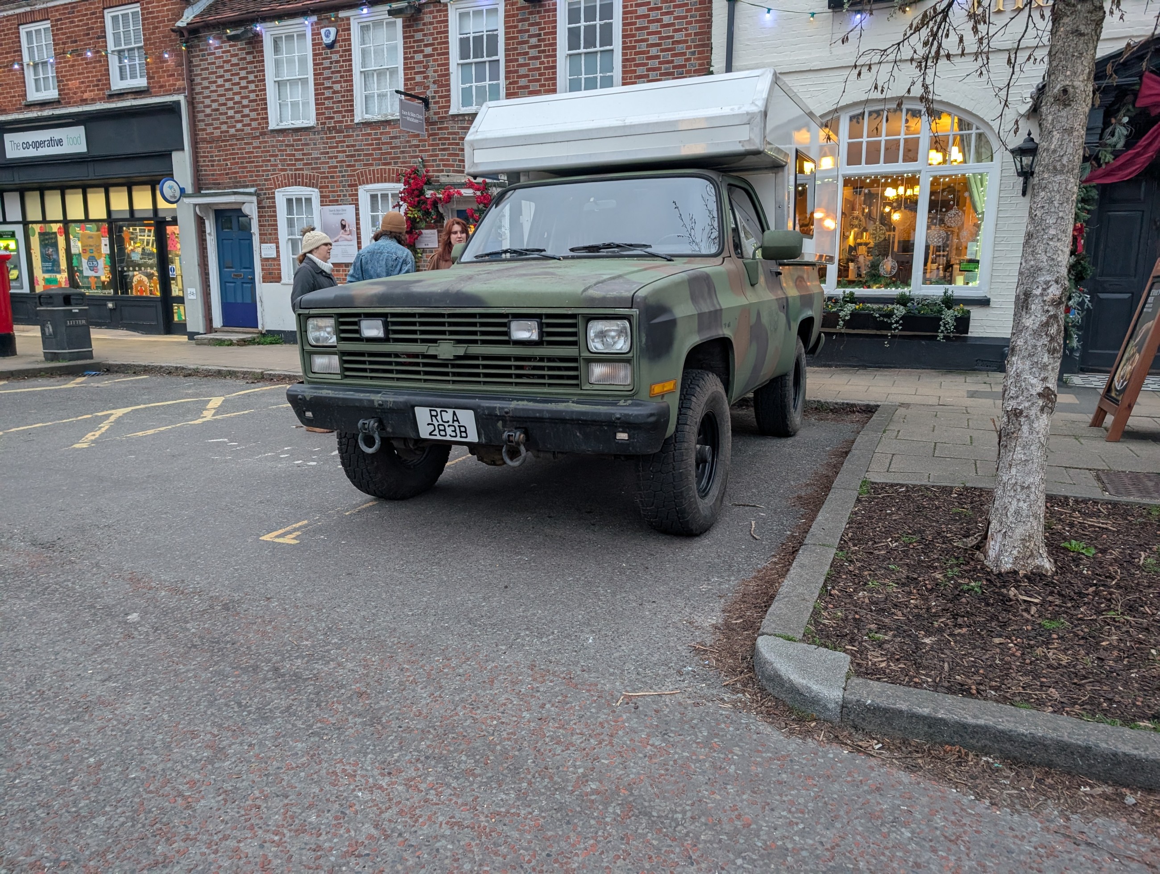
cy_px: 437
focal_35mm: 24
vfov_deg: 56.9
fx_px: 805
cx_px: 580
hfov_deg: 71.5
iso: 455
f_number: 1.68
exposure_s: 1/114
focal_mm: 6.9
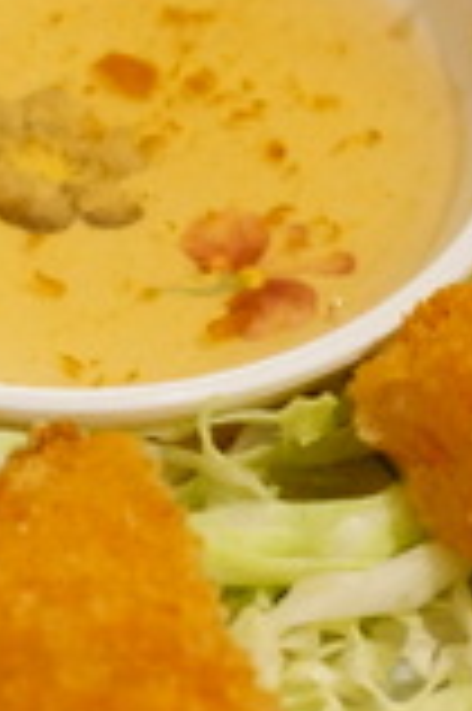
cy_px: 220
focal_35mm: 146
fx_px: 2877
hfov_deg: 9.4
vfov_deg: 14.0
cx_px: 99
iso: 3200
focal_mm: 24
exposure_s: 1/30
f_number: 4.5
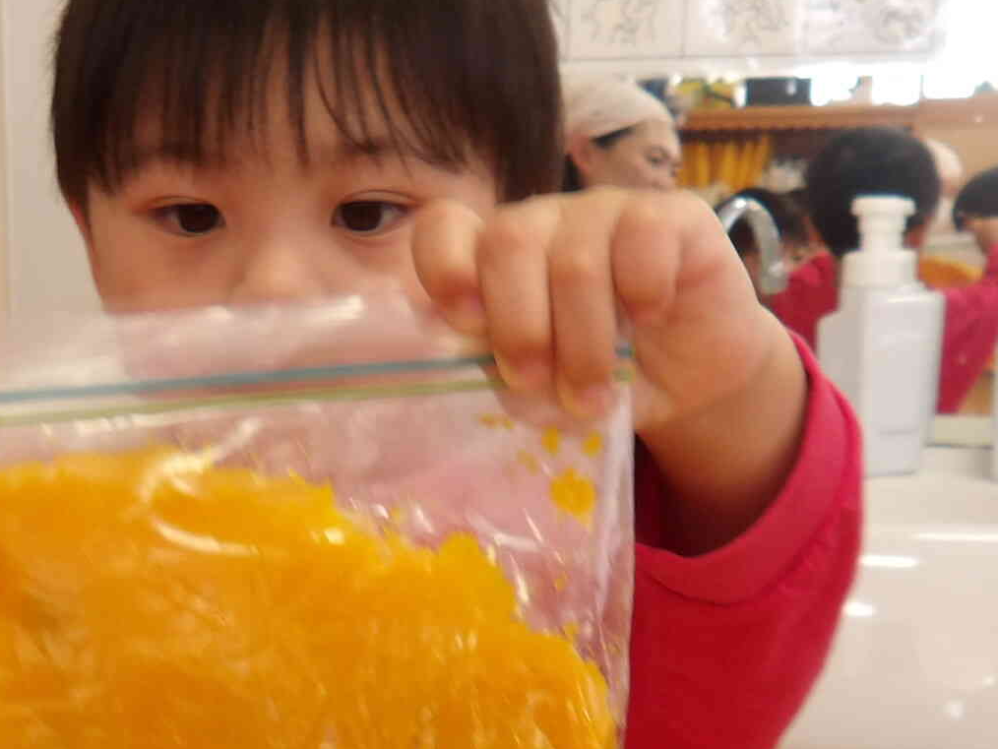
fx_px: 1990
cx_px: 179
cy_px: 677
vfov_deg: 20.9
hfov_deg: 27.5
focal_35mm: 69
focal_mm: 4.9
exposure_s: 1/52
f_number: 3
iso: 100
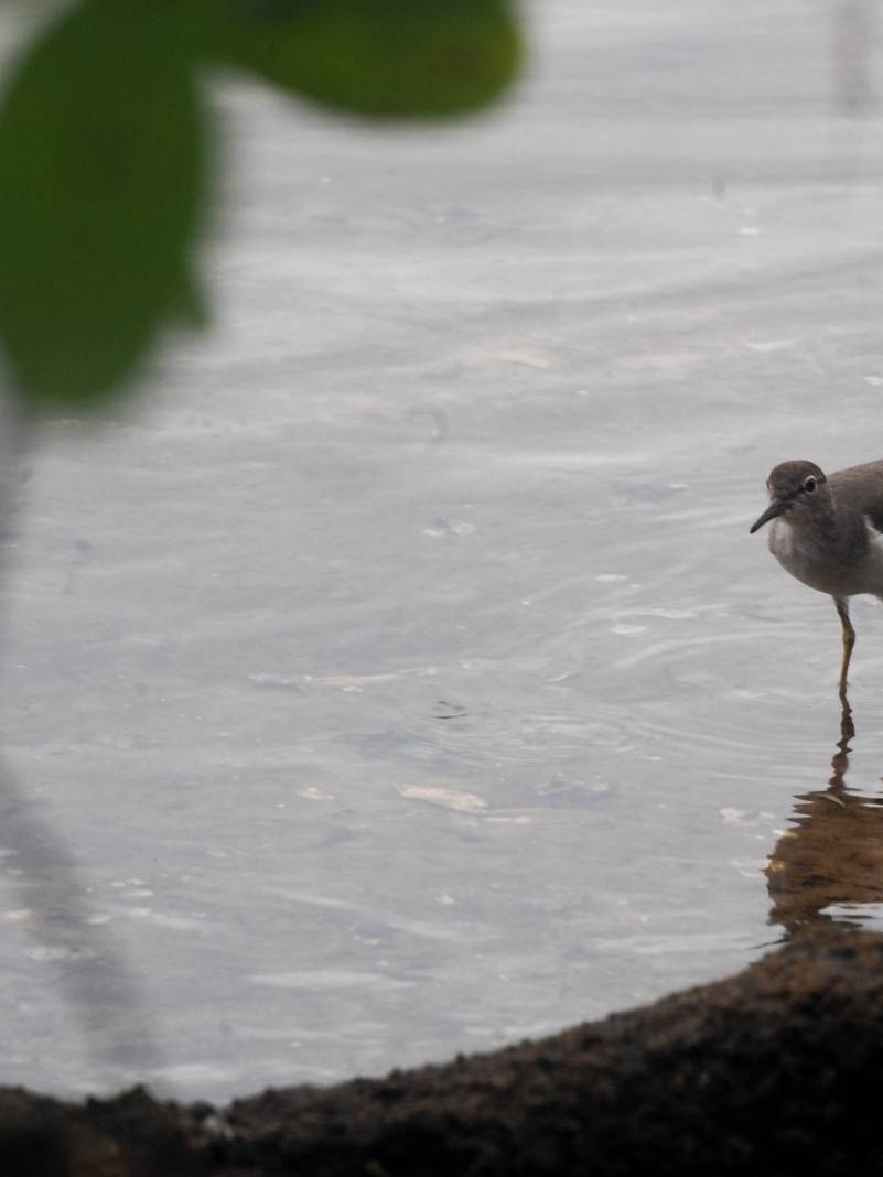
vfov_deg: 3.1
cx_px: 820
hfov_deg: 2.3
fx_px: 22073
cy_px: 588
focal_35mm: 649
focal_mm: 300
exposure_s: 1/160
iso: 400
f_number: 16
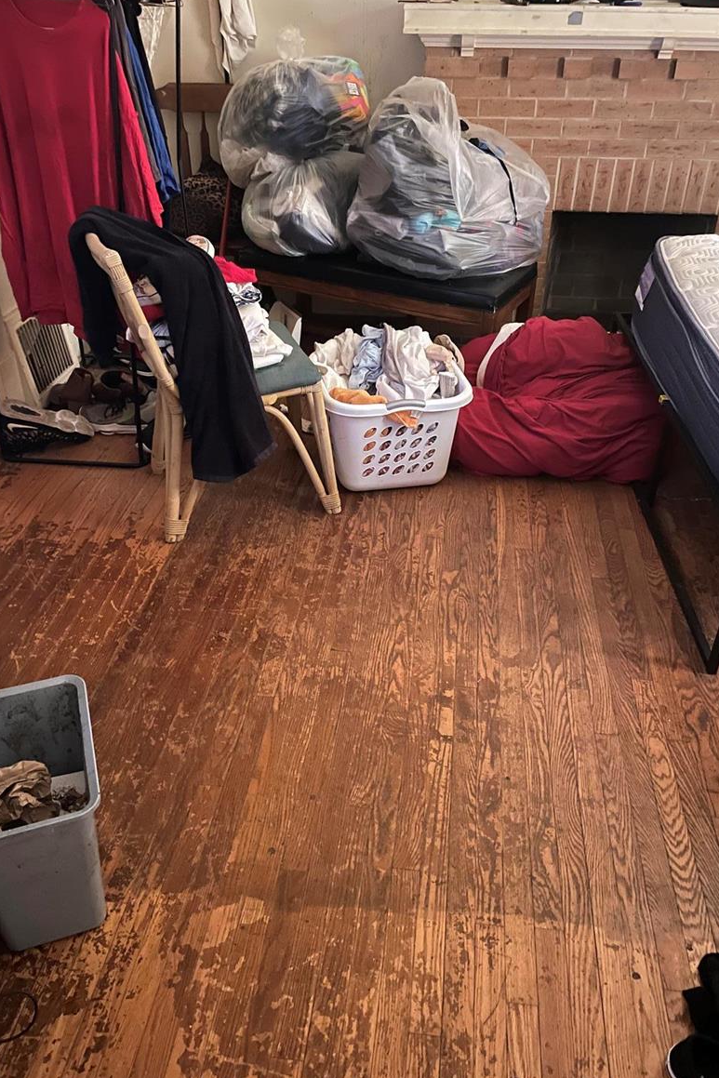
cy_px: 532
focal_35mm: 28
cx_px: 369
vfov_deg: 65.5
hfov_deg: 46.4
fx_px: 839
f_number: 1.6
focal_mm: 4.2
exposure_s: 1/7
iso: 500
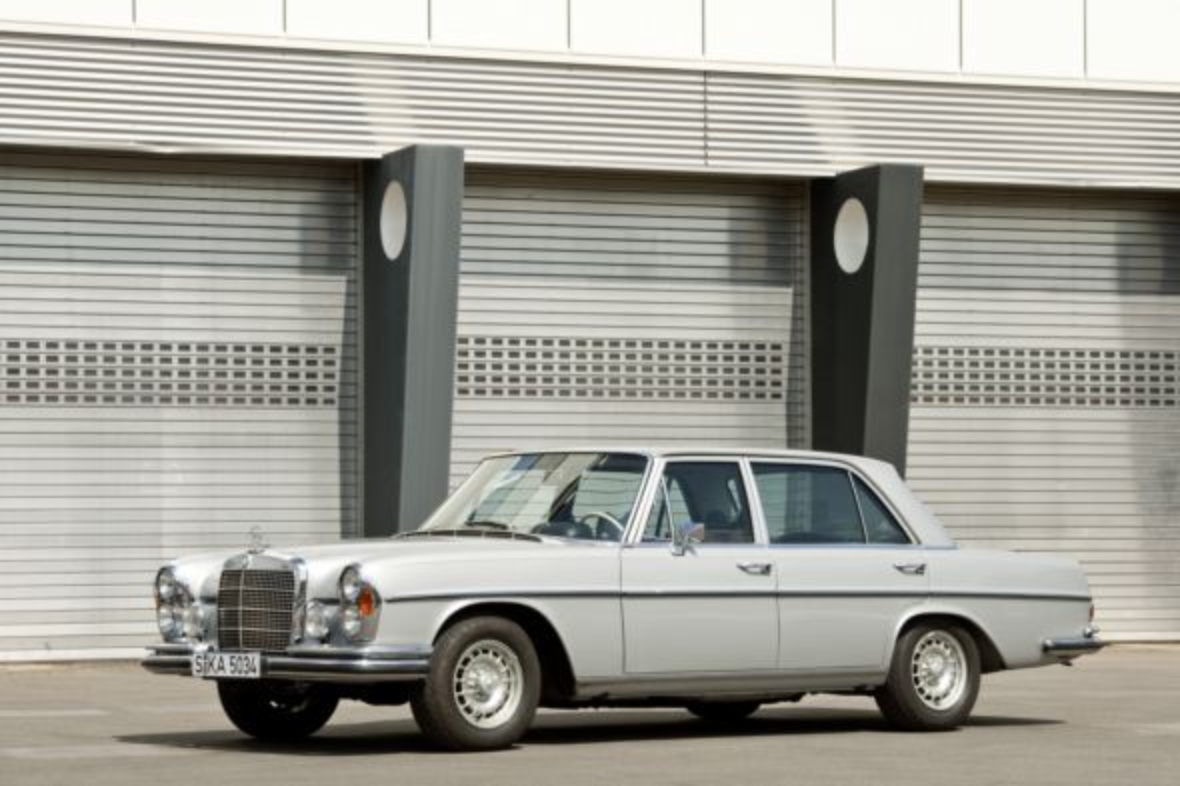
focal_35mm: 102
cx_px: 590
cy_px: 393
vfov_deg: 13.4
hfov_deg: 20.0
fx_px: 3342
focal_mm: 102
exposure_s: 1/60
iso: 100
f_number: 16
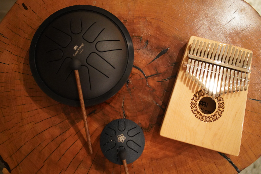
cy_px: 87
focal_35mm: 34
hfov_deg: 55.8
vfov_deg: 38.9
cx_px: 130
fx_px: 247
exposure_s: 1/60
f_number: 4
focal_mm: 34
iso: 12800
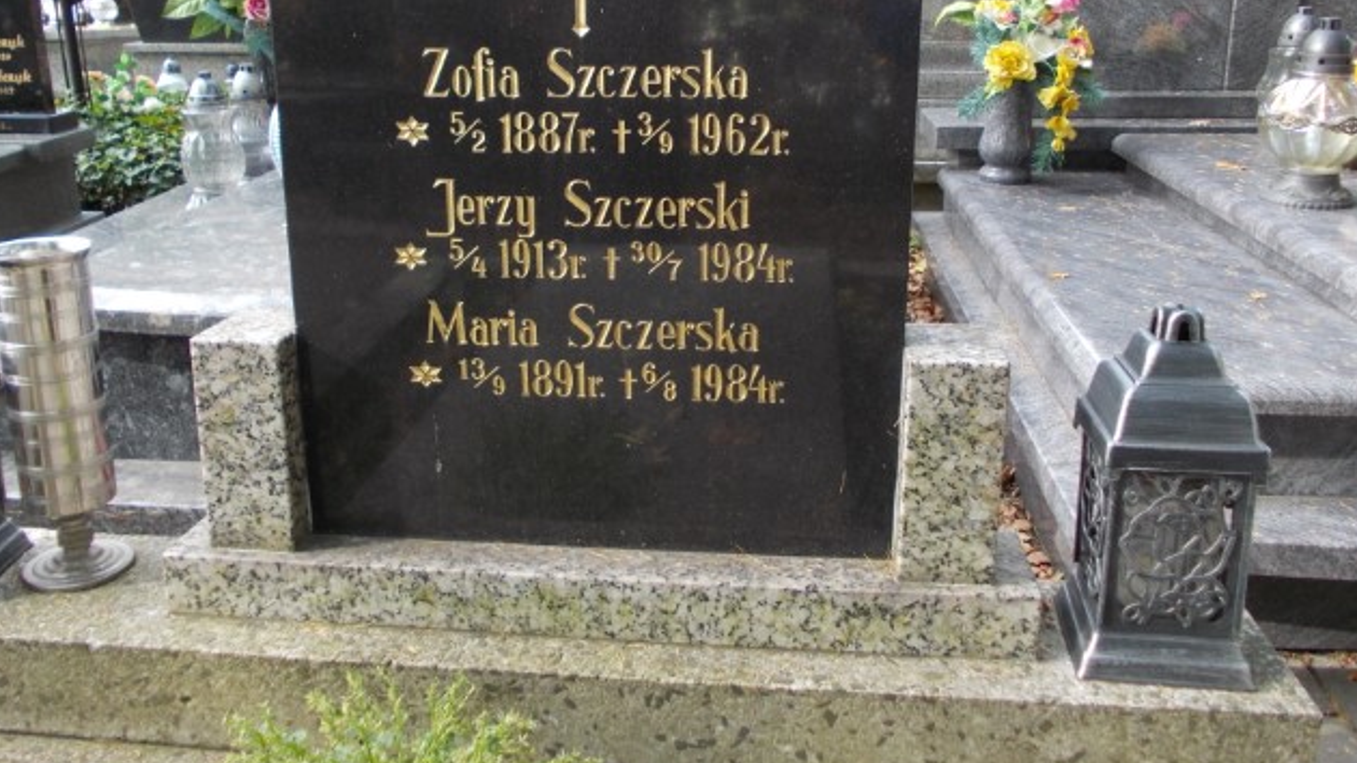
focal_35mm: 31
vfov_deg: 37.4
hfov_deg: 62.6
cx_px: 674
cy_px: 272
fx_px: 1115
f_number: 2.7
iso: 80
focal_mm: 4
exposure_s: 1/60
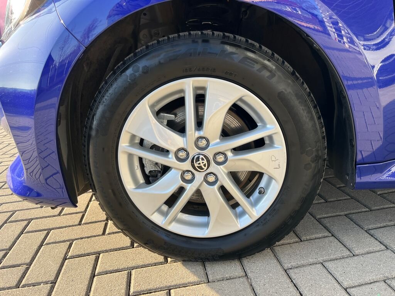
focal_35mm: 26
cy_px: 148
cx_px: 198
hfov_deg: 67.3
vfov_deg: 53.1
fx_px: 297
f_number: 1.6
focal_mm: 5.1
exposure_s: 1/407
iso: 50
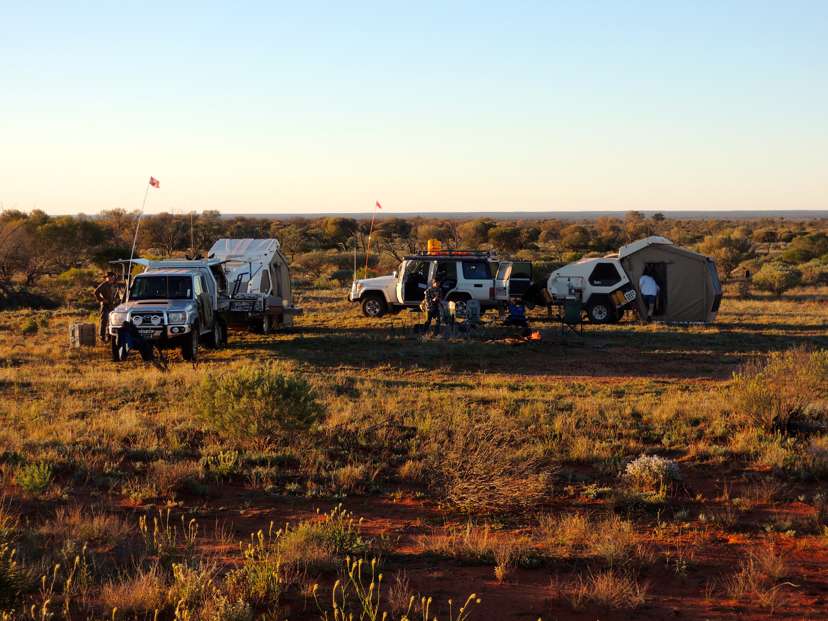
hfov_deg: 27.8
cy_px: 310
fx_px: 1674
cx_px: 414
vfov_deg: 21.0
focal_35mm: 70
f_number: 4.5
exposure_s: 1/200
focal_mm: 12.5
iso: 100
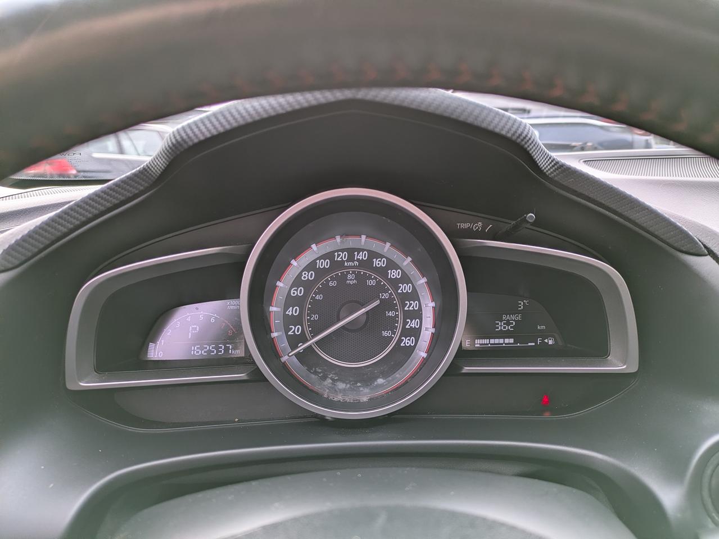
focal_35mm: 25
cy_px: 270
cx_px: 360
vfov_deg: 54.9
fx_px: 519
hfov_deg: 69.4
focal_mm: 5.43
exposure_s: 1/190
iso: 42
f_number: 1.89
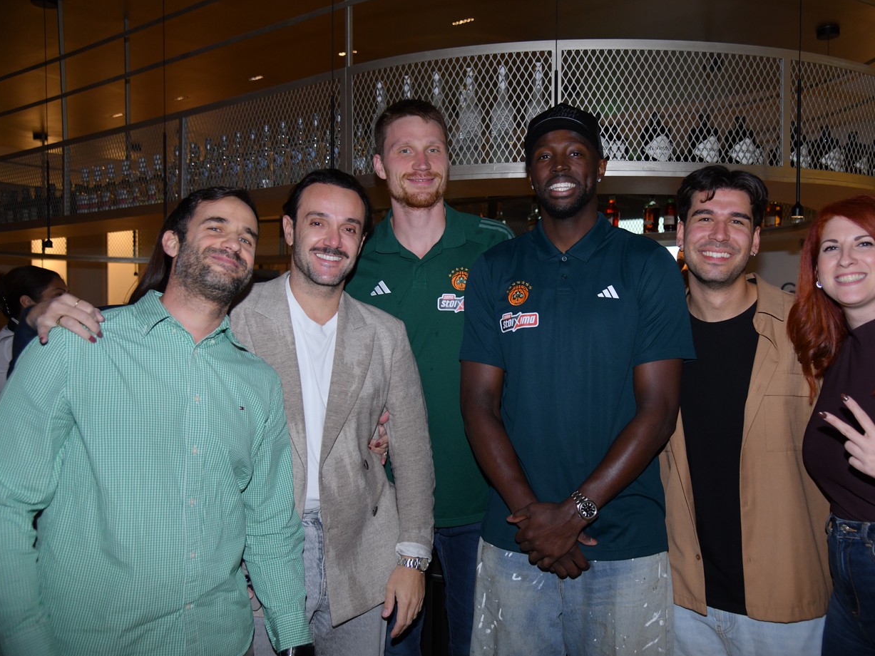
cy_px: 326
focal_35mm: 34
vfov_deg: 41.8
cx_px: 496
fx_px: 859
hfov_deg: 53.8
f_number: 4
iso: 1250
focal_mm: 31
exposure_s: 1/250
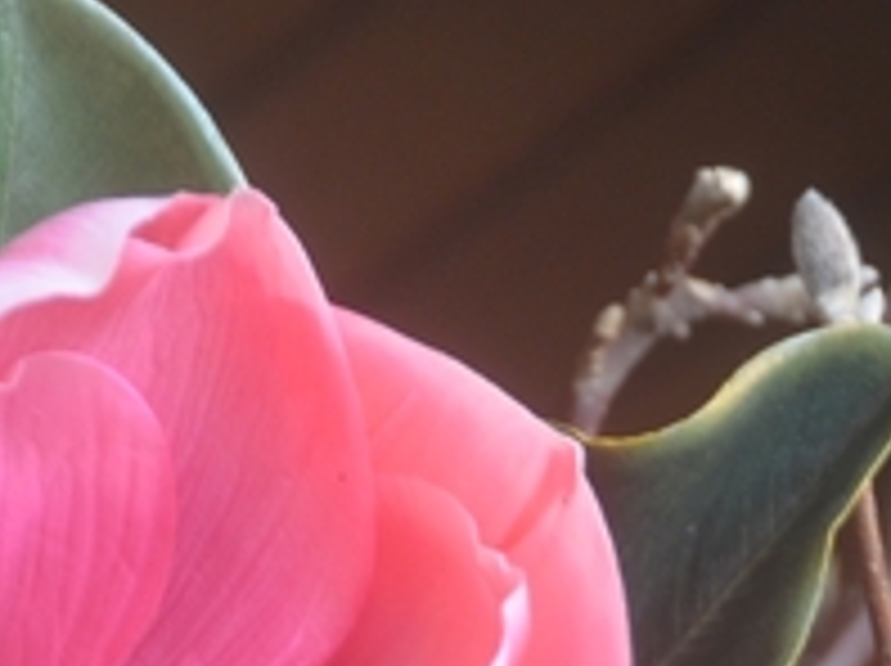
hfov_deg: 5.7
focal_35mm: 349
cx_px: 108
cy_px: 826
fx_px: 8972
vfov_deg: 4.2
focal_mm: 80
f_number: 5
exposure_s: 1/5
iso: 800
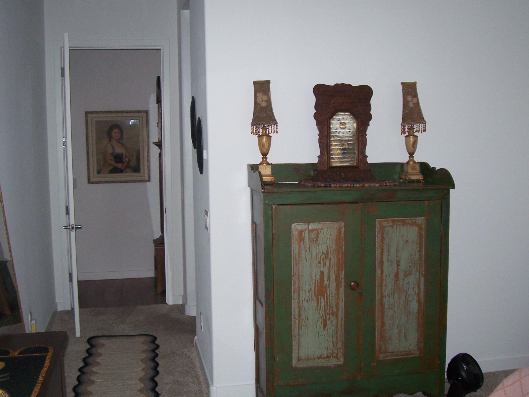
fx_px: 642
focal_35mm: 42
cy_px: 210
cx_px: 259
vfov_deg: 34.4
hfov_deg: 44.8
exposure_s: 1/60
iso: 160
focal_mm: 5.6
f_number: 2.7
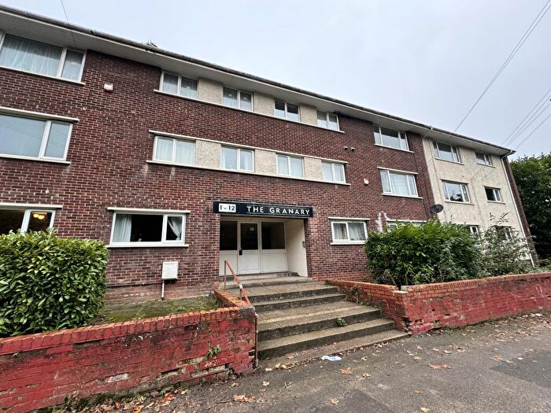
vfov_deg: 85.7
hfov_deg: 102.1
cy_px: 206
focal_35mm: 14
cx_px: 276
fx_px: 223
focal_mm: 2.22
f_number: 2.2
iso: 125
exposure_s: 1/99
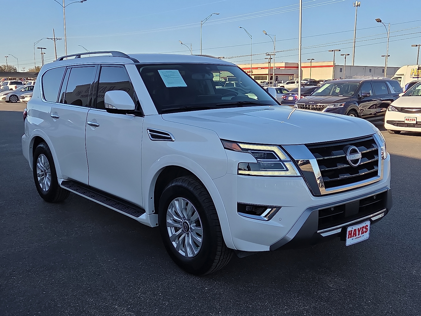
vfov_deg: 38.7
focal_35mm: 37
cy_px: 158
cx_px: 210
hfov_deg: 50.1
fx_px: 450
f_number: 1.8
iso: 25
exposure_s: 1/1111
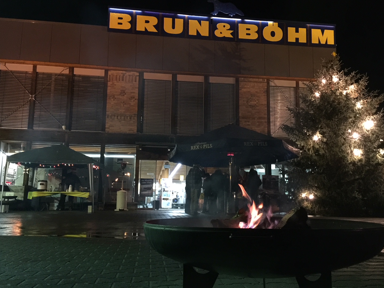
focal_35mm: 33
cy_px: 144
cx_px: 213
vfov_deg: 43.0
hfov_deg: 55.2
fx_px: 366
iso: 200
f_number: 2.2
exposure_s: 1/8
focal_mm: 4.15
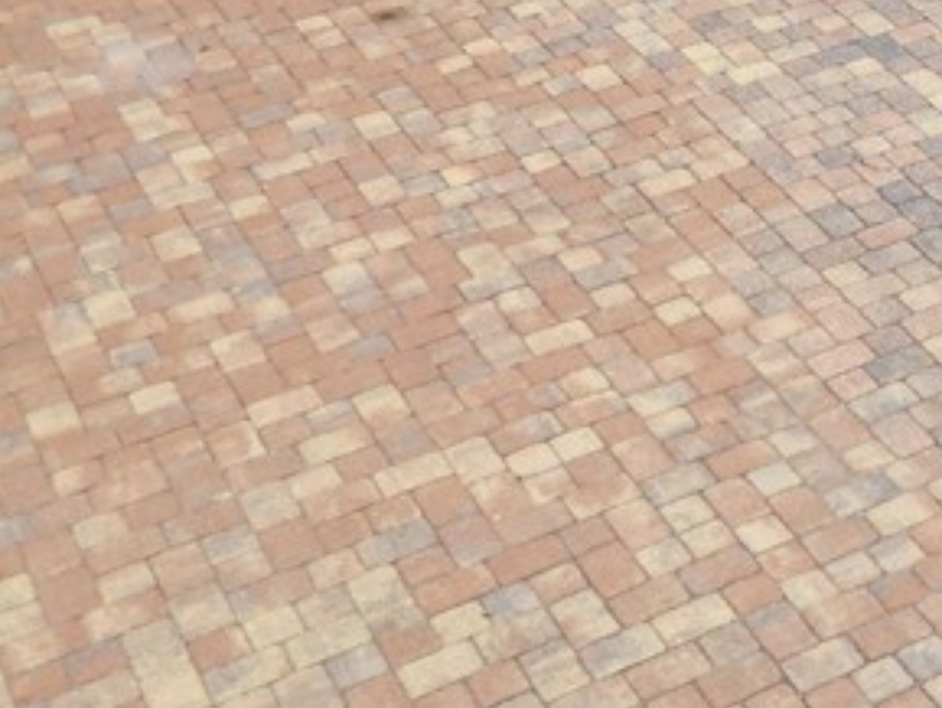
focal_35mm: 85
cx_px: 1134
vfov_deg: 15.9
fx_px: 2314
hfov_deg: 21.4
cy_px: -369
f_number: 1.7
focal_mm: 6.72
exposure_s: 1/5000
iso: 100
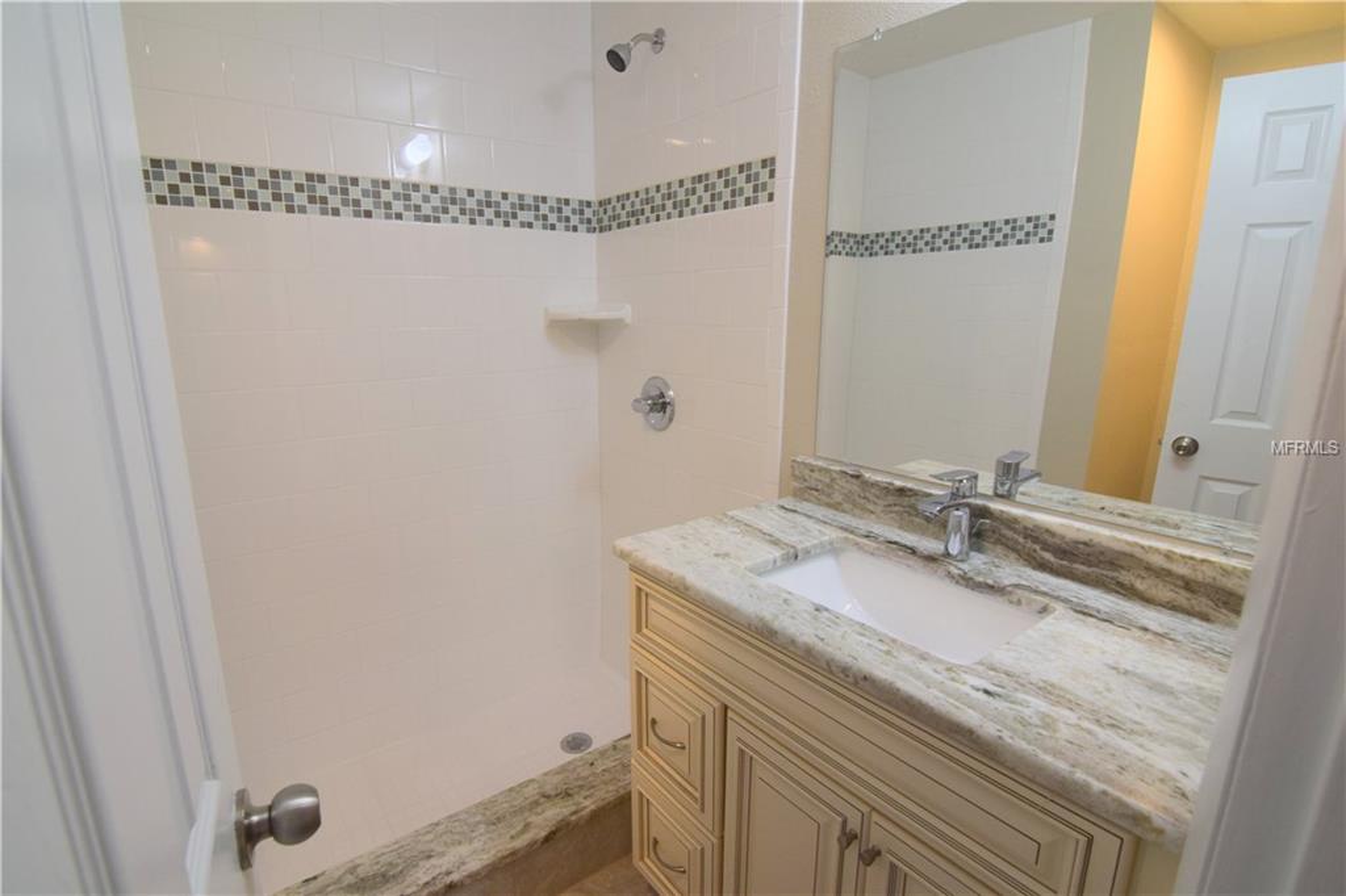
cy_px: 448
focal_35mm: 16
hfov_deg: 95.0
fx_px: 617
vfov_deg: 72.0
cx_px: 673
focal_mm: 11
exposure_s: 1/60
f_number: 8
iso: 1000
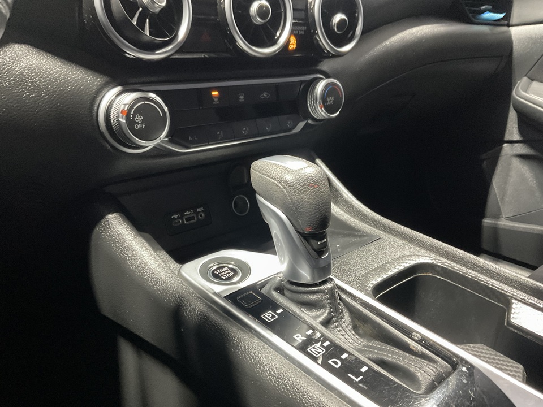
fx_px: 455
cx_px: 272
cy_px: 204
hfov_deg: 61.7
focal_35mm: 29
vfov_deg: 48.2
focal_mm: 3
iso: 250
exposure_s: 1/25
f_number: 1.8
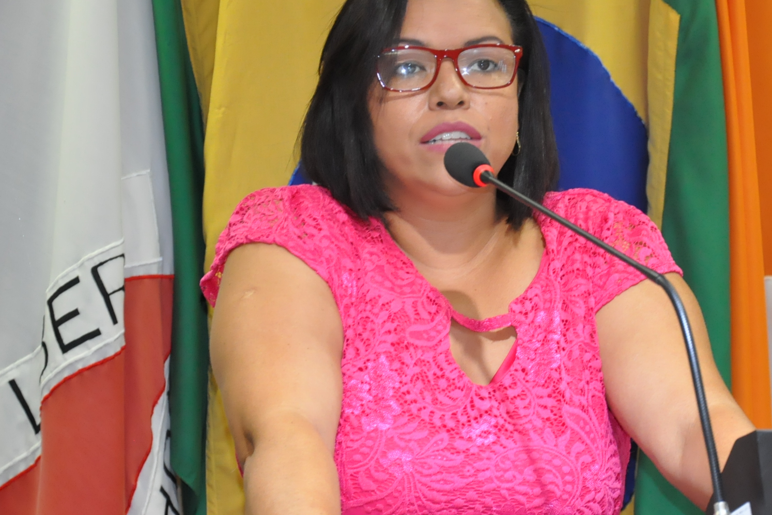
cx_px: 450
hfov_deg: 11.9
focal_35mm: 172
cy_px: 185
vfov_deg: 8.0
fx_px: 3688
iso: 2000
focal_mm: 80
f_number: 5.3
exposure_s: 1/60
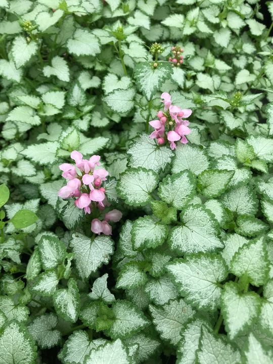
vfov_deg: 63.4
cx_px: 136
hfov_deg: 49.7
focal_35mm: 28
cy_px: 182
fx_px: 294
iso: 20
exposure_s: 1/259
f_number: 1.8
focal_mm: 3.99
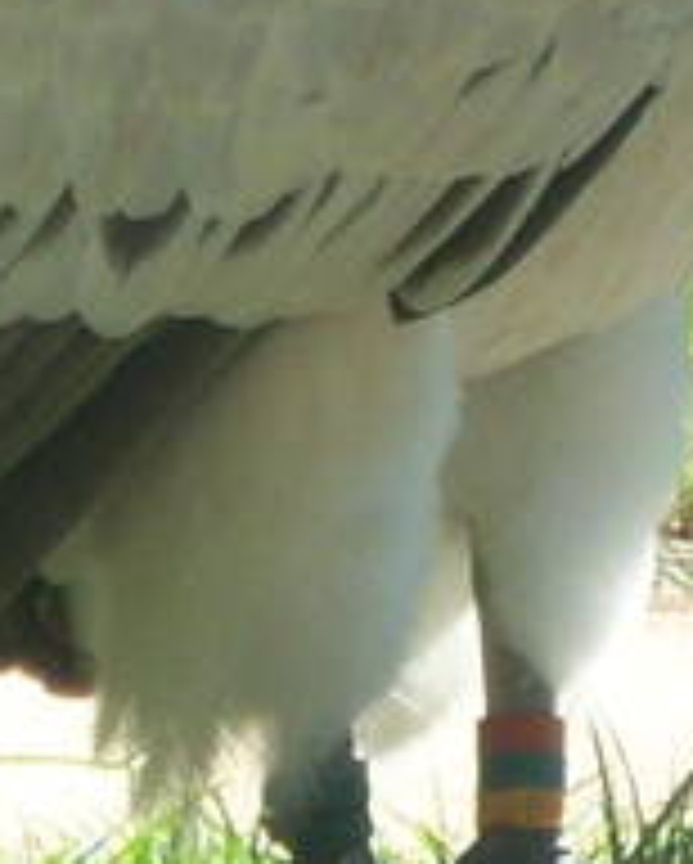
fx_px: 22500
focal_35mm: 879
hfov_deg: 1.8
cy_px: 9
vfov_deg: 2.2
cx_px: 958
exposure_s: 1/200
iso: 80
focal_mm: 22.5
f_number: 4.9
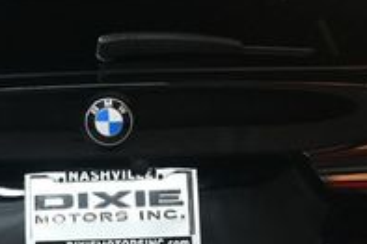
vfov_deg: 10.3
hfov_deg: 15.7
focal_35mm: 130
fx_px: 1324
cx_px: 80
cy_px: 298
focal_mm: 27
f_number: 4
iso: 1800
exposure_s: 1/125
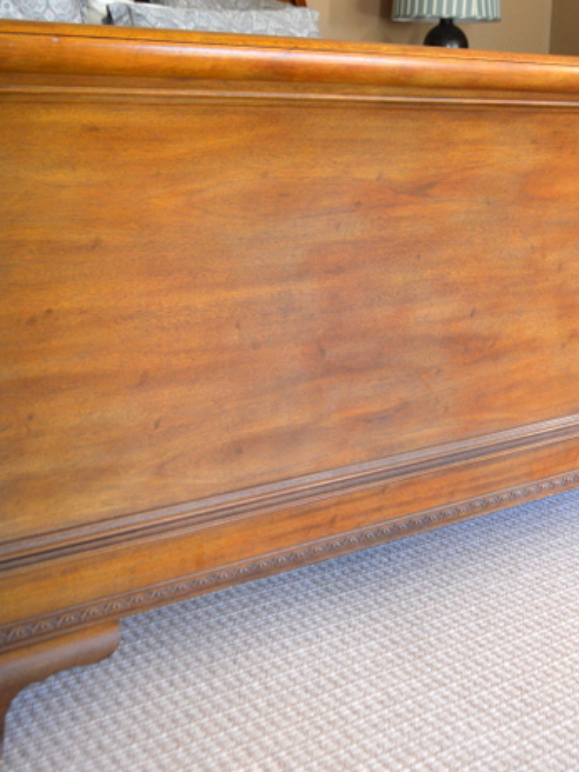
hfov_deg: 30.0
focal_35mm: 48
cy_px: 385
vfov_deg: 39.7
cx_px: 389
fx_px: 1071
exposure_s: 1/25
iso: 400
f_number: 4
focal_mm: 22
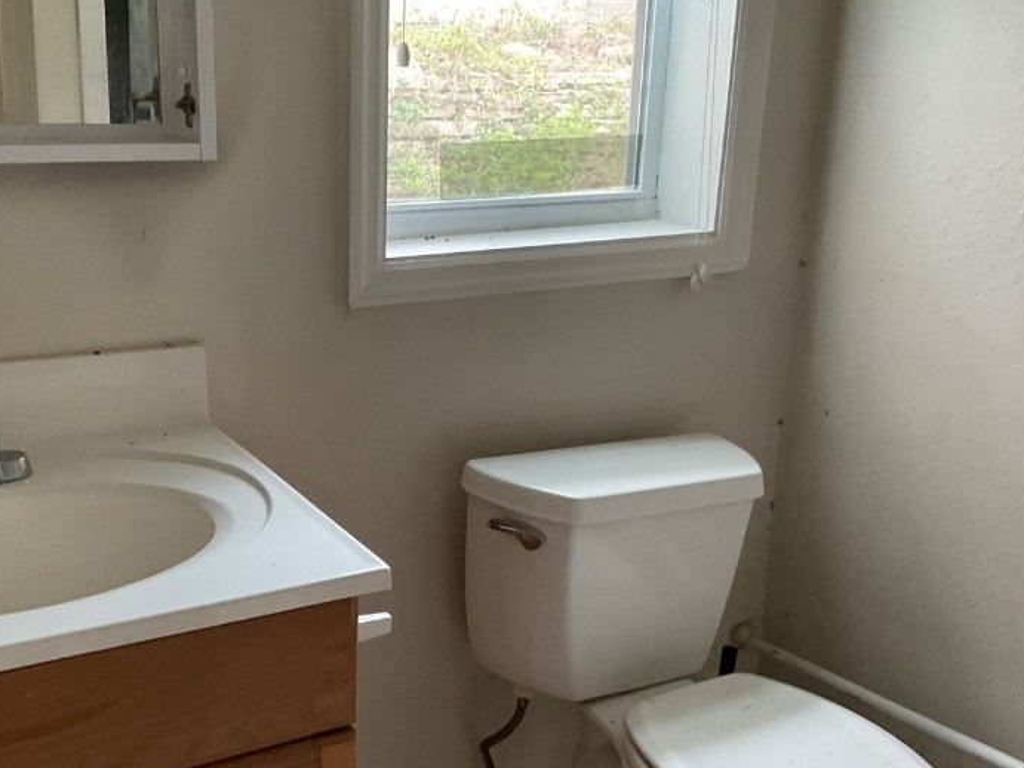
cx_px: 442
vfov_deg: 33.6
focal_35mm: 43
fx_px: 1272
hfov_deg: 43.8
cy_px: 400
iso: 160
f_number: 1.8
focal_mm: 3
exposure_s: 1/60
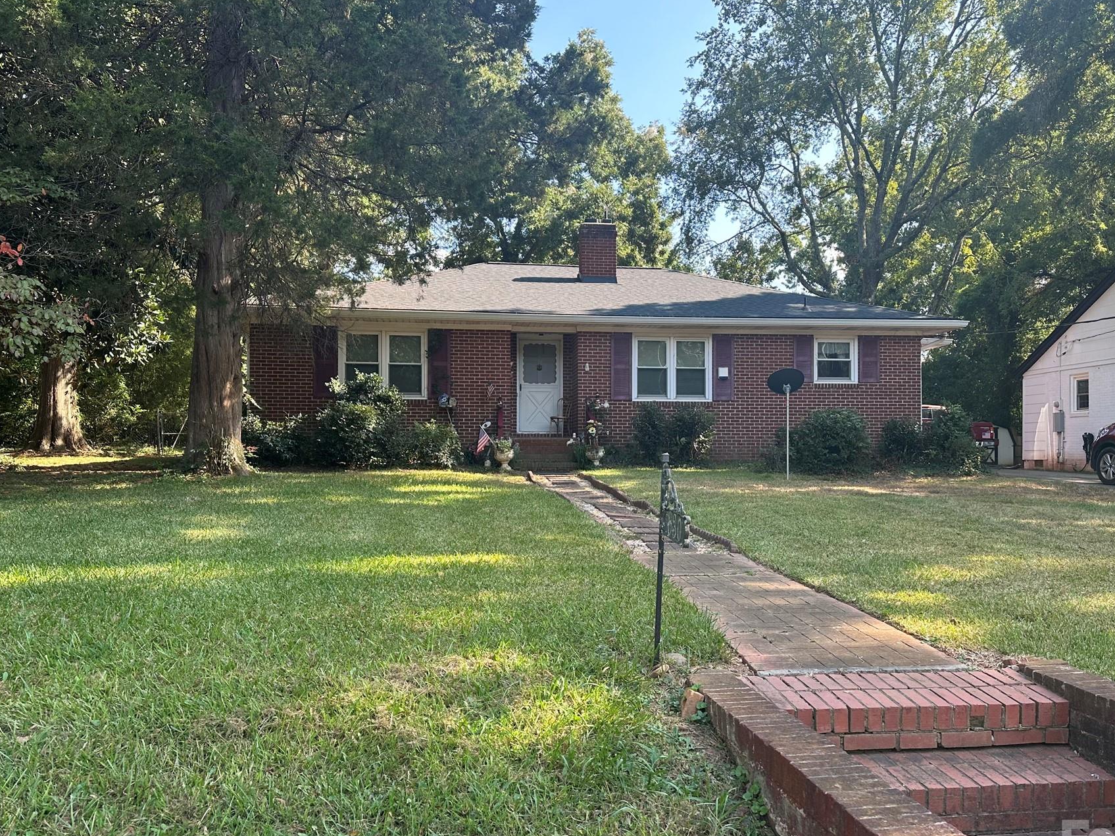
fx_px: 934
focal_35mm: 29
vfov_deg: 48.2
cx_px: 605
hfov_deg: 61.6
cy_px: 438
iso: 80
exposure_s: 1/489
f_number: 1.78
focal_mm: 6.86
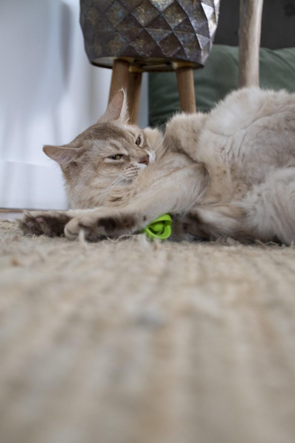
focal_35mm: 75
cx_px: 148
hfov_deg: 18.2
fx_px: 922
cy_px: 222
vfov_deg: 27.0
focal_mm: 50
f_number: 5
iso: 1000
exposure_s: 1/100
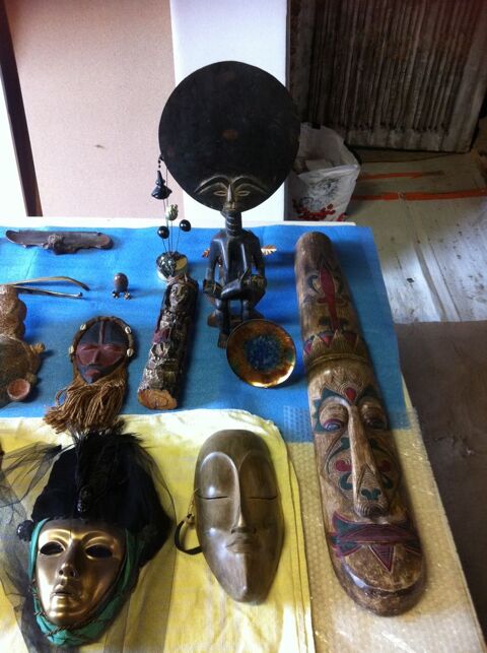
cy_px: 326
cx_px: 244
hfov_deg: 40.6
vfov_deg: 52.7
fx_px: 659
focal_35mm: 35
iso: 200
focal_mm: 3.85
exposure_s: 1/17
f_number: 2.8
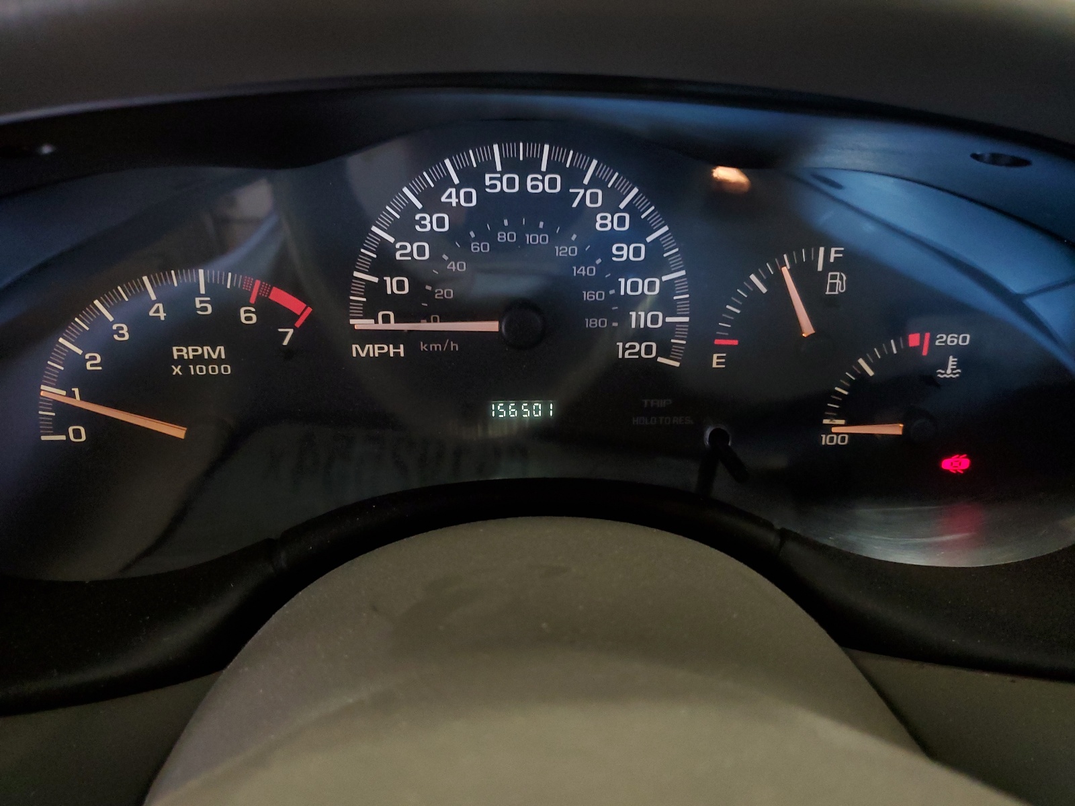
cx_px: 538
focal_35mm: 26
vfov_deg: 53.1
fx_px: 807
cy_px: 403
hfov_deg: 67.3
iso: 230
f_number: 1.5
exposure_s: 1/60.2
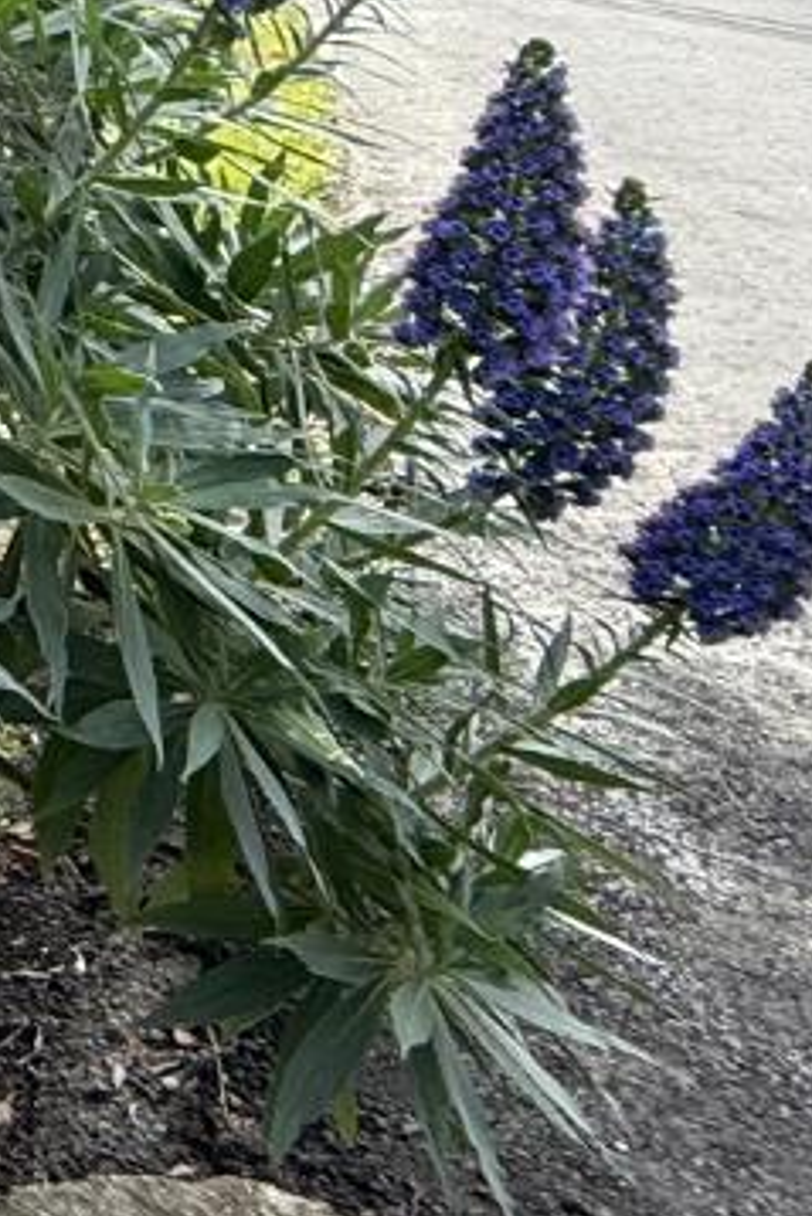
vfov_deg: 28.2
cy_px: -280
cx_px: -1386
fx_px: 2062
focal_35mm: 61
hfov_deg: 12.9
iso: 50
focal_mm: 2.22
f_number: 2.2
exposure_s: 1/411
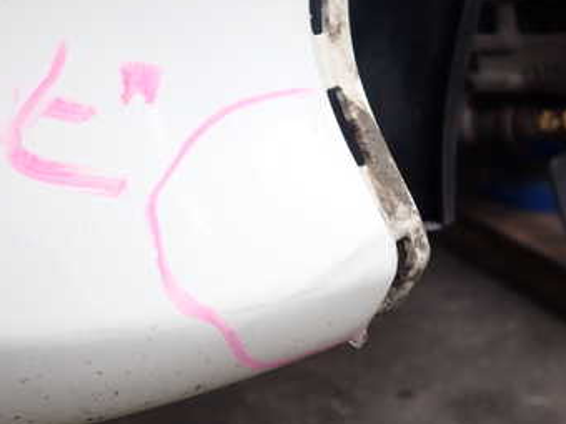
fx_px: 867
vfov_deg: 27.4
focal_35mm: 53
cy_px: 263
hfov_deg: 36.1
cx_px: 325
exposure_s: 1/125
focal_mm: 5.4
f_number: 2.3
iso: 200
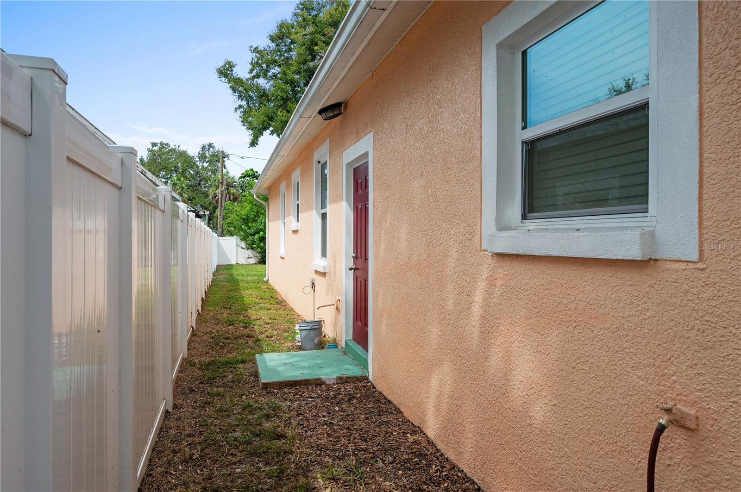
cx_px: 370
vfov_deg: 56.0
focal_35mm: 22
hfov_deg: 77.4
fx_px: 463
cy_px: 246
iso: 200
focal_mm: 22.5
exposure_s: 1/640
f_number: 8
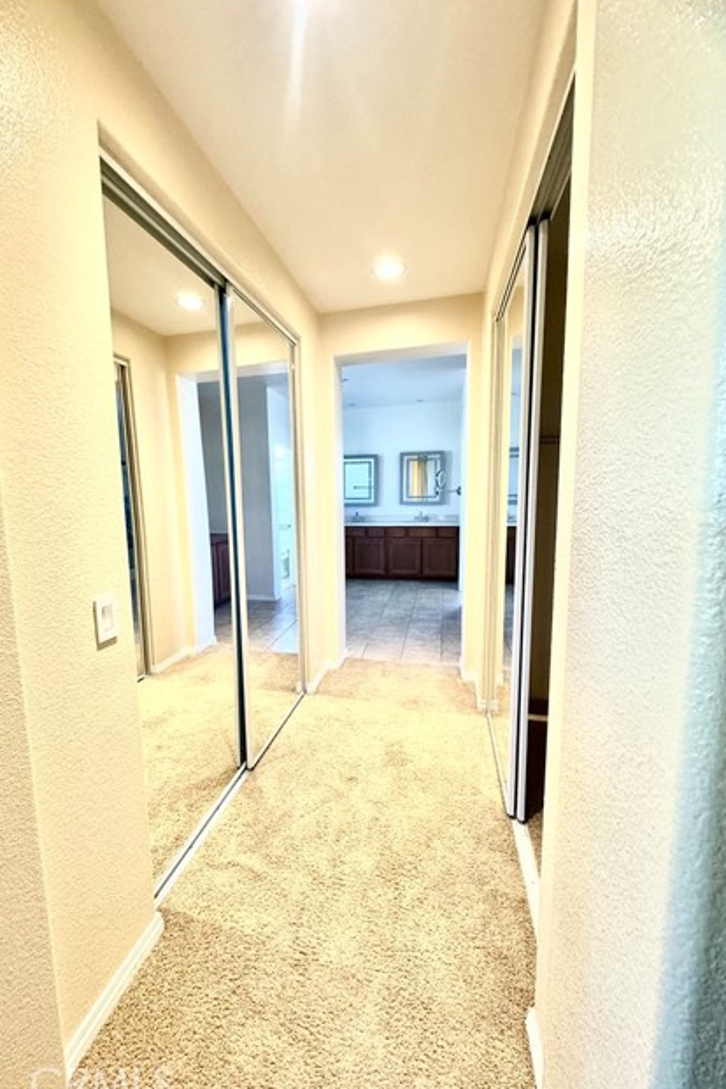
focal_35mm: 15
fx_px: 454
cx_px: 316
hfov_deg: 77.0
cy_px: 547
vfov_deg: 100.4
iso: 320
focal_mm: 2.22
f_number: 2.2
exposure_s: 1/120
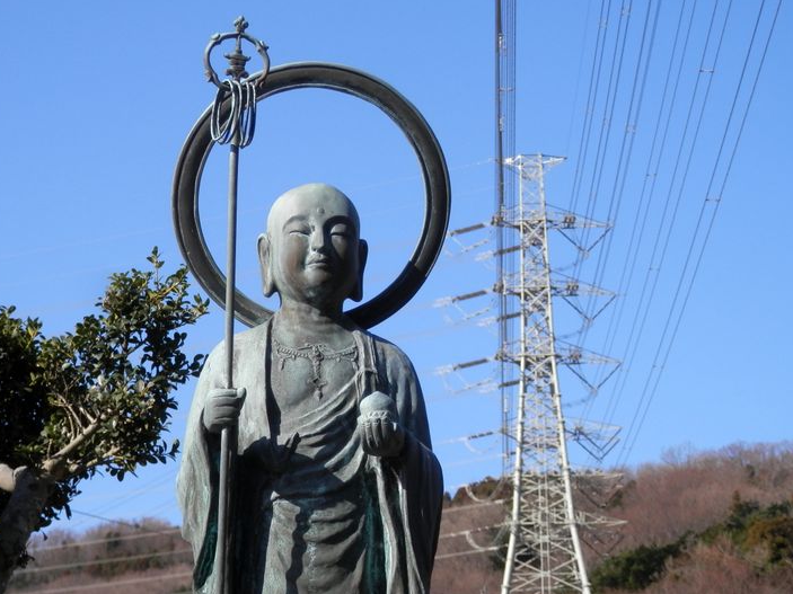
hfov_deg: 21.5
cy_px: 259
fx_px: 2084
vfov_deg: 16.2
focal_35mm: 91
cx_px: 362
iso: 80
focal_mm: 14.4
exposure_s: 1/500
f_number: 4.6
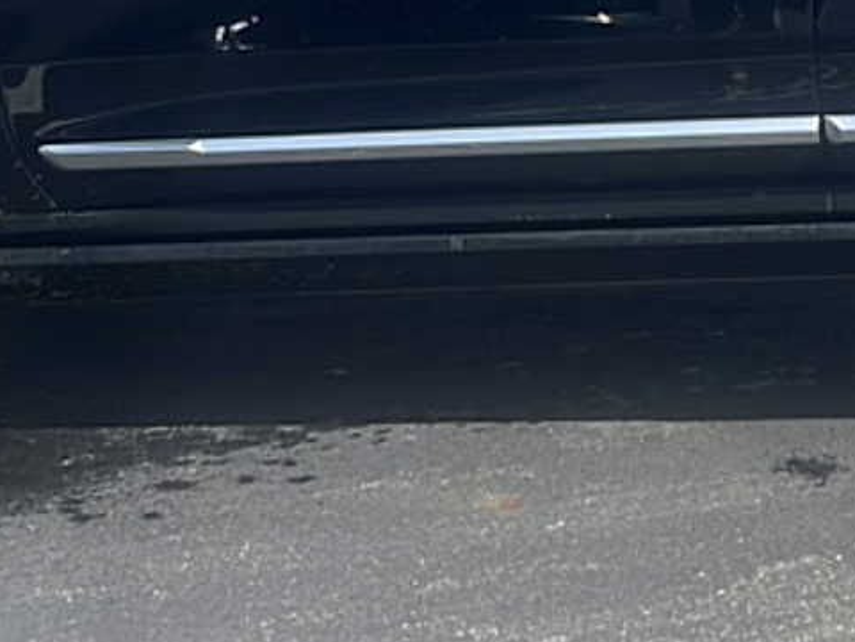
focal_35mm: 90
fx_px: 2223
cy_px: -171
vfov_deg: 15.7
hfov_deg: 21.0
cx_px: 866
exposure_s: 1/2604
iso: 50
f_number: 1.6
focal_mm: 5.1
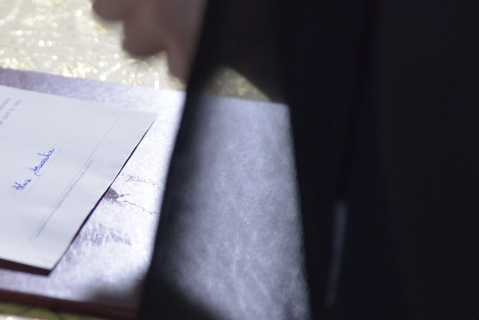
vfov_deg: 9.1
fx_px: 1996
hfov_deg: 13.5
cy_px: 214
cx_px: 29
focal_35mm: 150
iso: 2500
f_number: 2.8
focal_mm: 70
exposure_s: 1/60
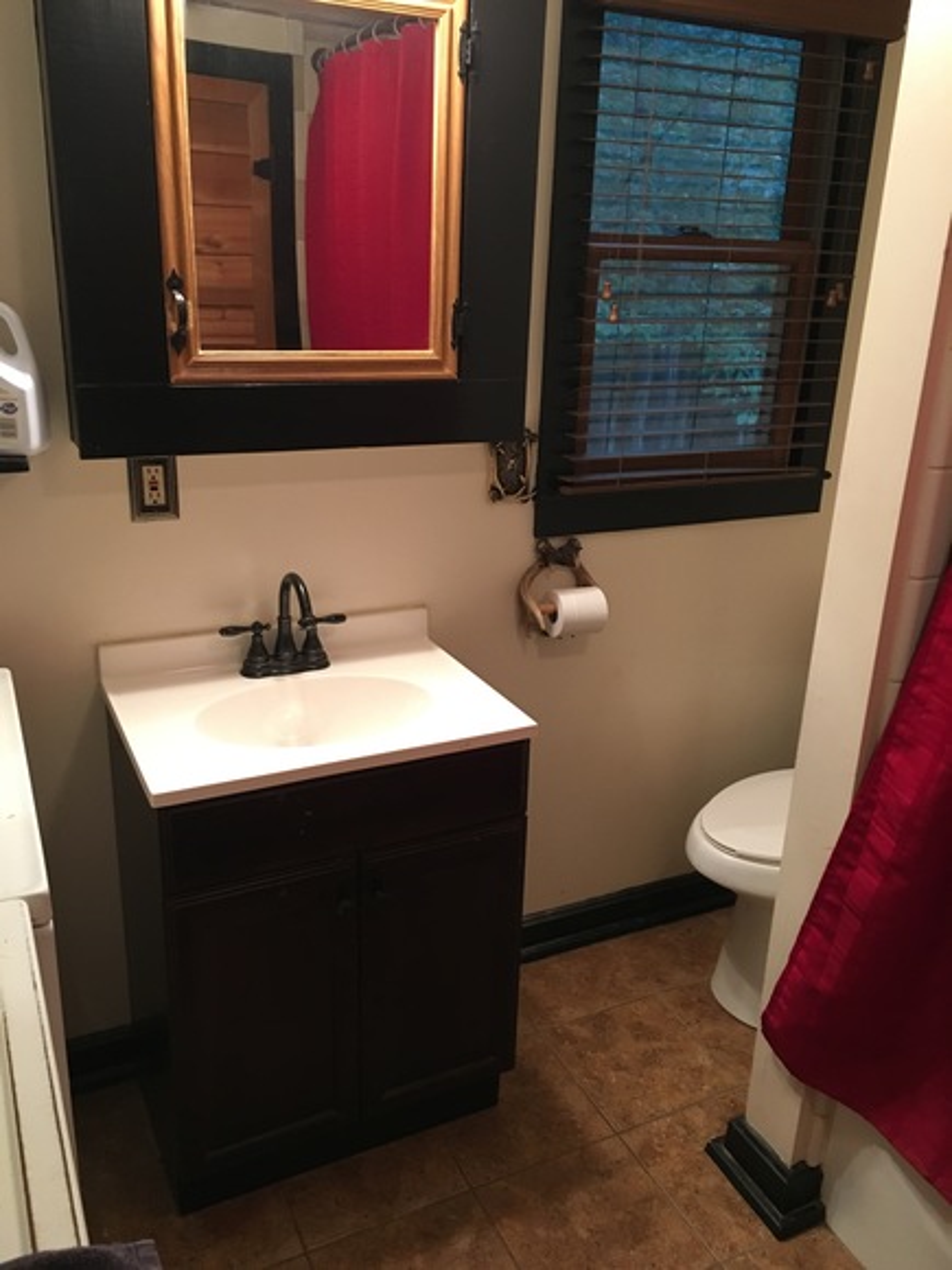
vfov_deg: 61.7
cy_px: 635
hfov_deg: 48.2
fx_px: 1063
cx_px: 476
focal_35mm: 29
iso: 200
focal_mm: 4.15
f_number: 2.2
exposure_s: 1/17
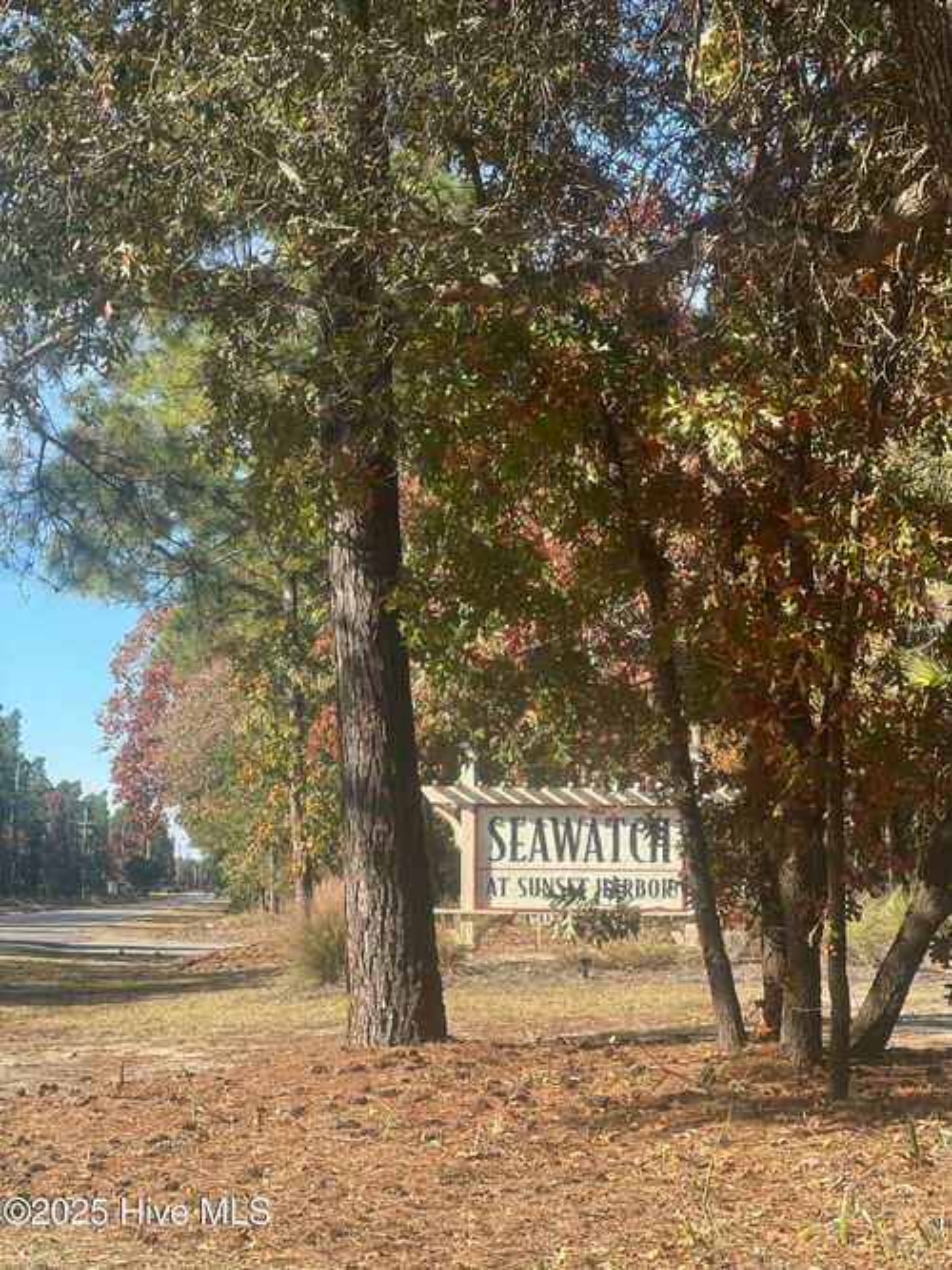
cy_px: 635
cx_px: 476
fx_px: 2824
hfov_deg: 19.1
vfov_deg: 25.3
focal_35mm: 77
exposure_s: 1/196
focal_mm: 9
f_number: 2.8
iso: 25
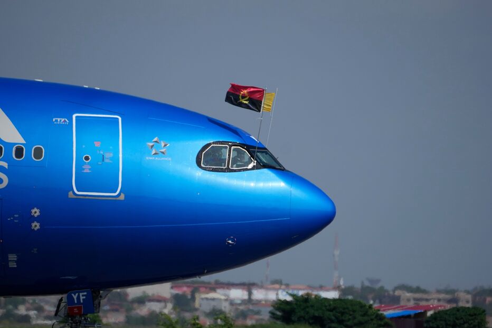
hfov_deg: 3.4
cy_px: 164
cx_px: 246
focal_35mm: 600
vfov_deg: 2.3
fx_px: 8198
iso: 400
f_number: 5.6
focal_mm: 400
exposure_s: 1/5000
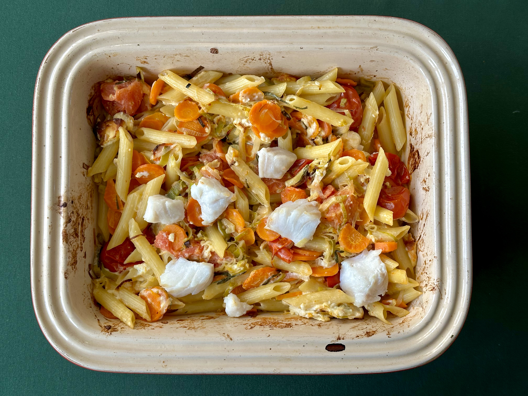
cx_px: 264
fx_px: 732
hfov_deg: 39.7
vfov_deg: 30.3
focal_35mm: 48
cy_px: 198
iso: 50
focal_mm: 6.86
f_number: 1.78
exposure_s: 1/226
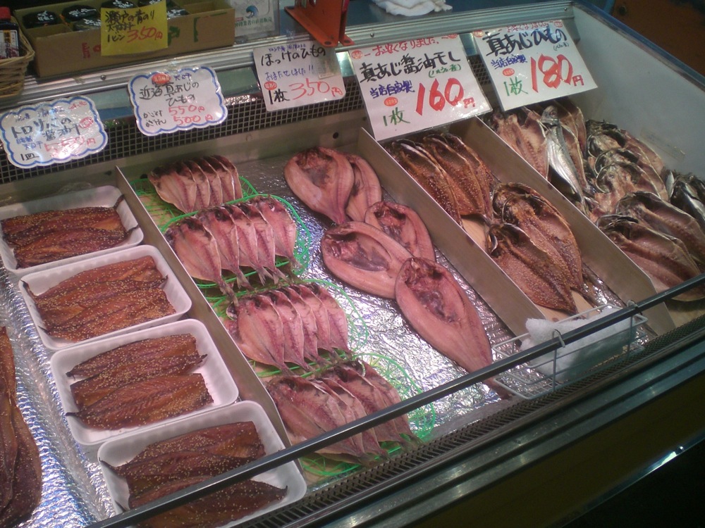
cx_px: 352
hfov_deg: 49.0
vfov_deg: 37.7
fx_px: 774
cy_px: 264
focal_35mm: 38
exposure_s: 1/80
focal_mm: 6.3
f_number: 3.1
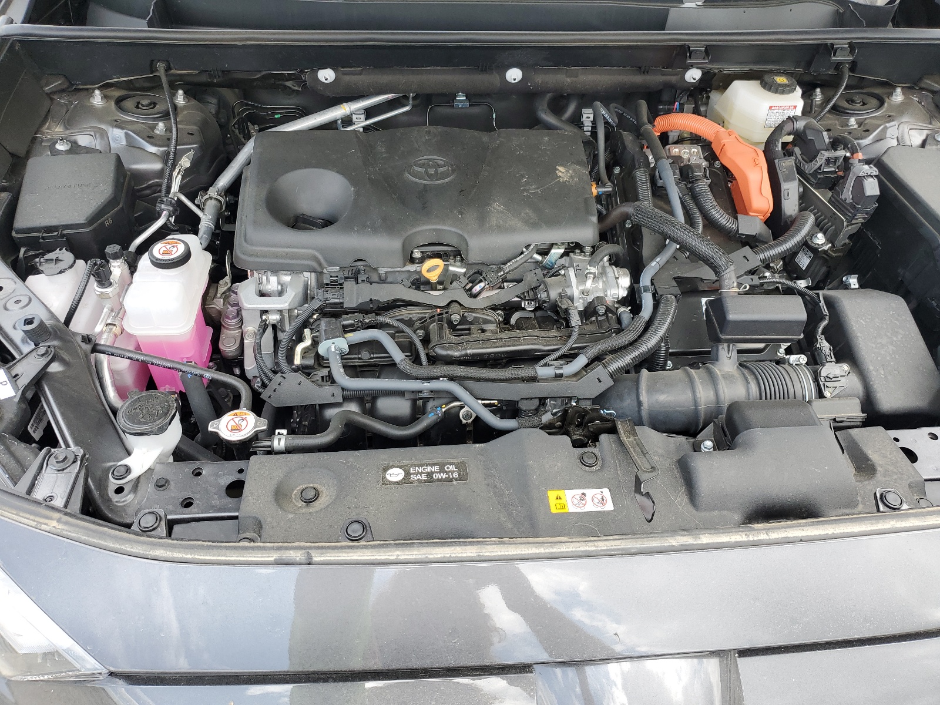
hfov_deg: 67.3
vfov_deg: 53.1
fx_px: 706
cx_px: 470
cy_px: 352
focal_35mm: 26
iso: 50
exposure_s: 1/417
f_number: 1.5
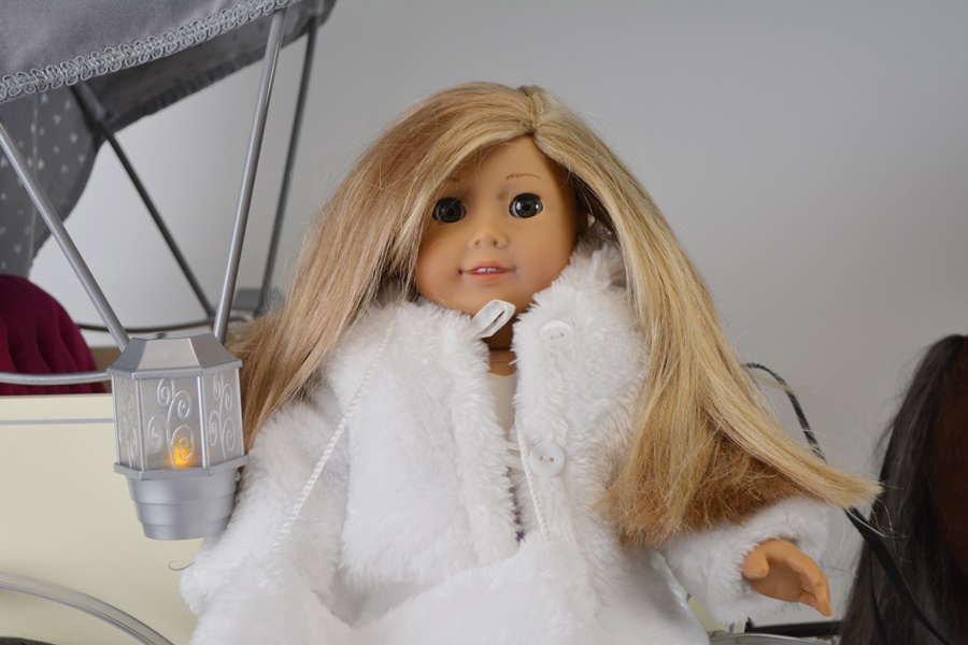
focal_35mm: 66
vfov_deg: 20.6
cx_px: 484
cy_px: 322
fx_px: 1775
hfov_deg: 30.5
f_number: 5.6
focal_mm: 44
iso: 200
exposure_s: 1/125
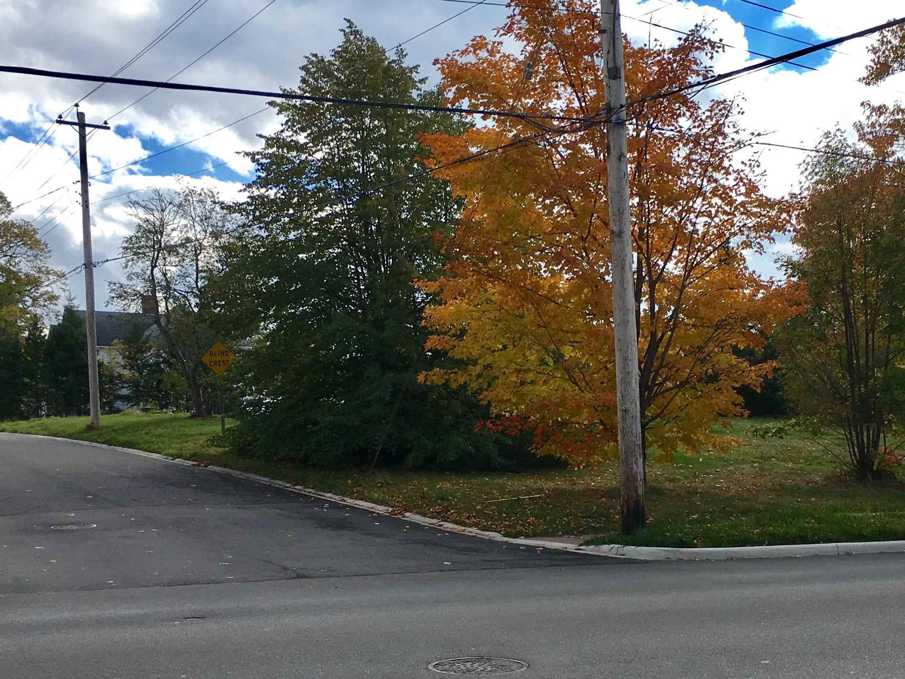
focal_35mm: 47
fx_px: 1229
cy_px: 398
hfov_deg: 40.1
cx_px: 585
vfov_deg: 30.8
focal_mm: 4.15
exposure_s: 1/1261
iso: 25
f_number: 2.2
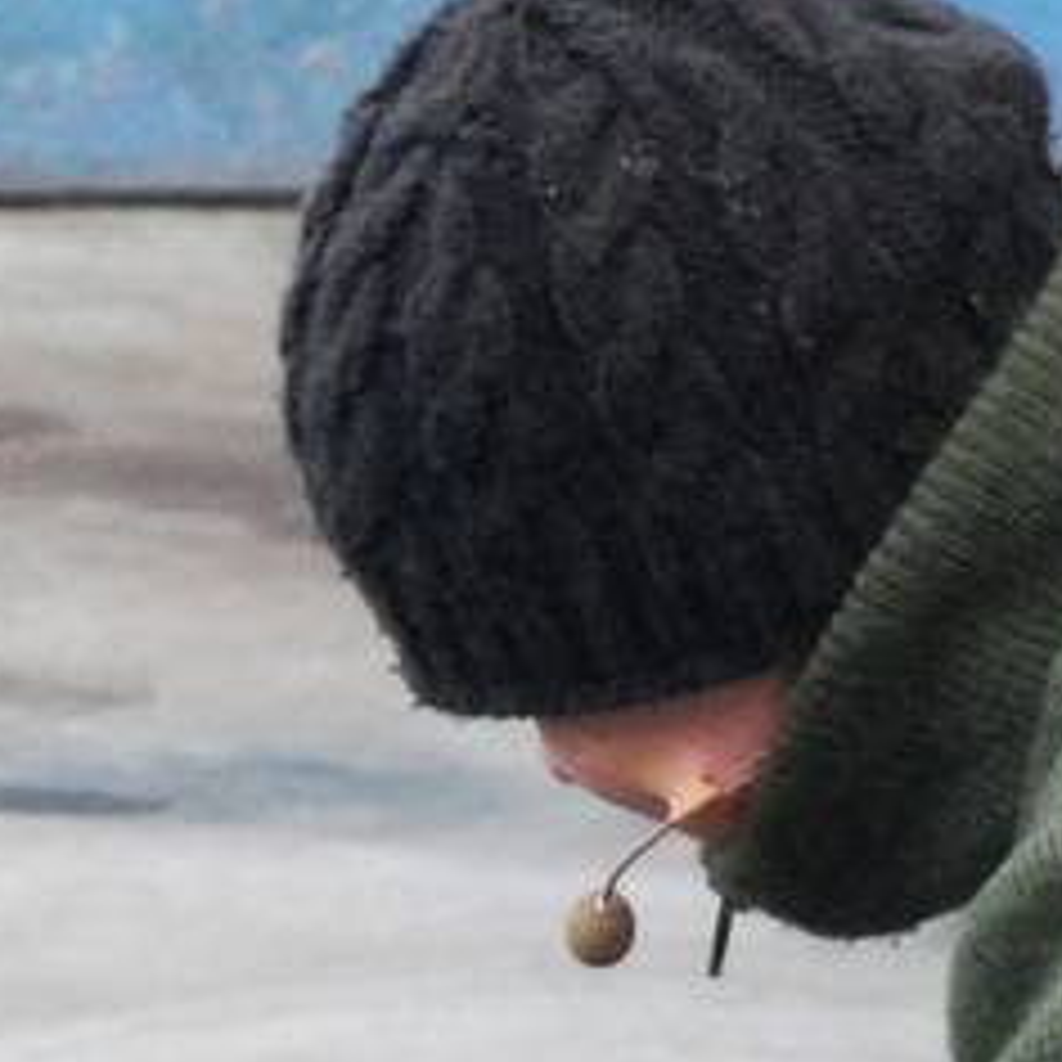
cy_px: 2225
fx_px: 58551
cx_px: -176
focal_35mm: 1687
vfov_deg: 1.0
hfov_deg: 1.0
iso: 1600
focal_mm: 195
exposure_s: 1/160
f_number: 11
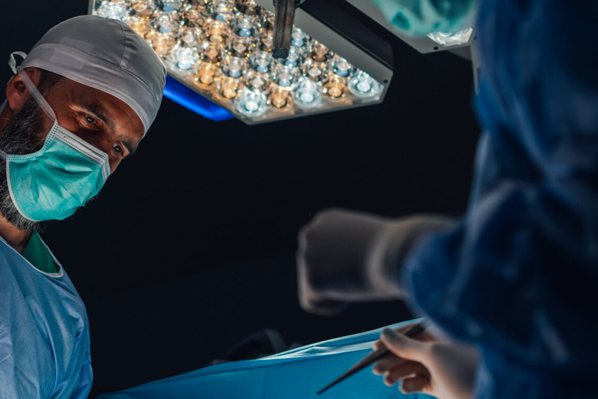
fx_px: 1296
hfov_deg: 25.2
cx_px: 56
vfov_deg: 17.5
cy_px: 264
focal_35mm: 78
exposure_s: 1/400
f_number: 2
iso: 200
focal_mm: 35
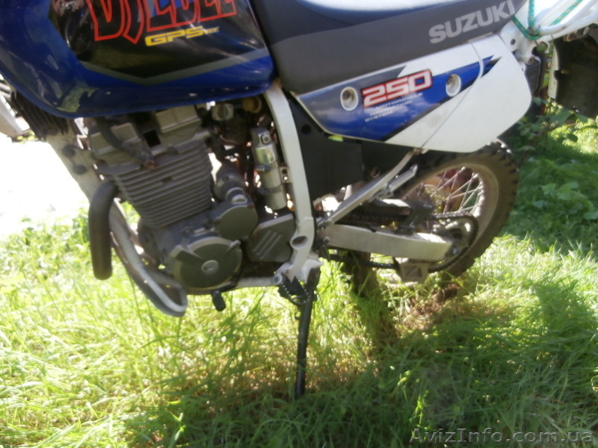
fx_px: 415
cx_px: 299
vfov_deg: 56.8
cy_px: 224
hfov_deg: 71.6
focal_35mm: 24
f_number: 3
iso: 100
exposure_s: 1/200
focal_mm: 4.2
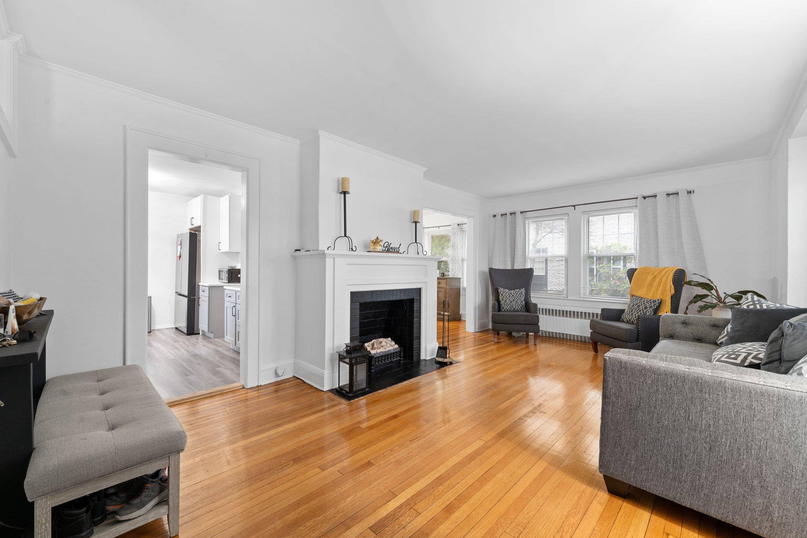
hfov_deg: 104.3
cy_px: 269
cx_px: 404
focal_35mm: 14
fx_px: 314
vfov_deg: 81.2
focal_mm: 14
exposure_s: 1.6
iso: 200
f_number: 10
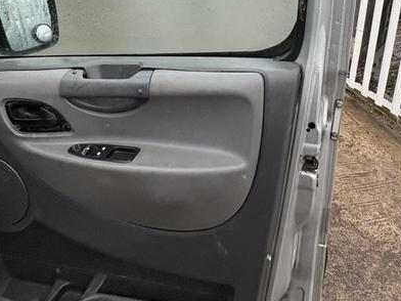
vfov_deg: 41.2
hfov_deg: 56.4
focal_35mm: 32
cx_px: 241
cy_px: 39
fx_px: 371
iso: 200
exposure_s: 1/99
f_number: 2.2
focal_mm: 2.22
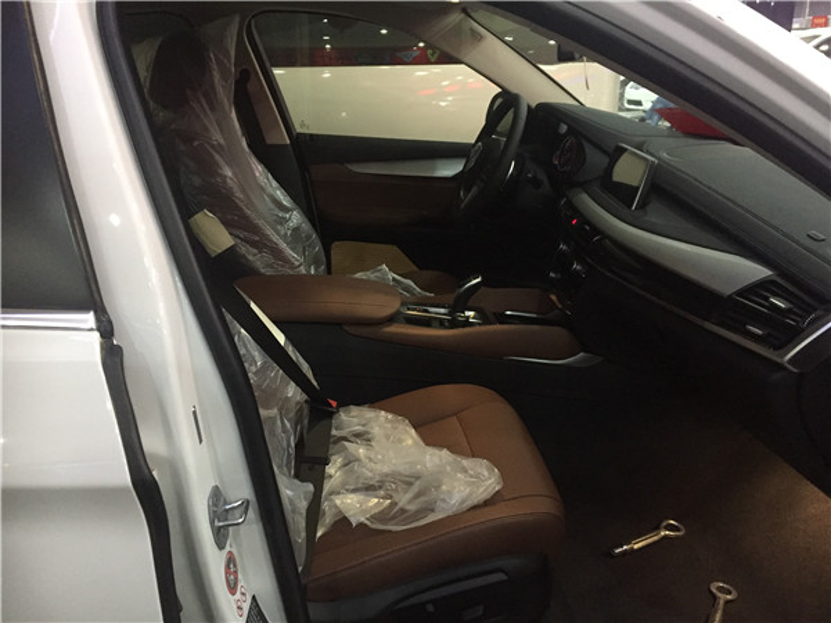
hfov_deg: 61.7
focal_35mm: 29
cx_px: 416
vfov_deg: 48.2
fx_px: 696
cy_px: 312
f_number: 2.2
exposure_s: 1/17
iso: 250
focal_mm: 4.15
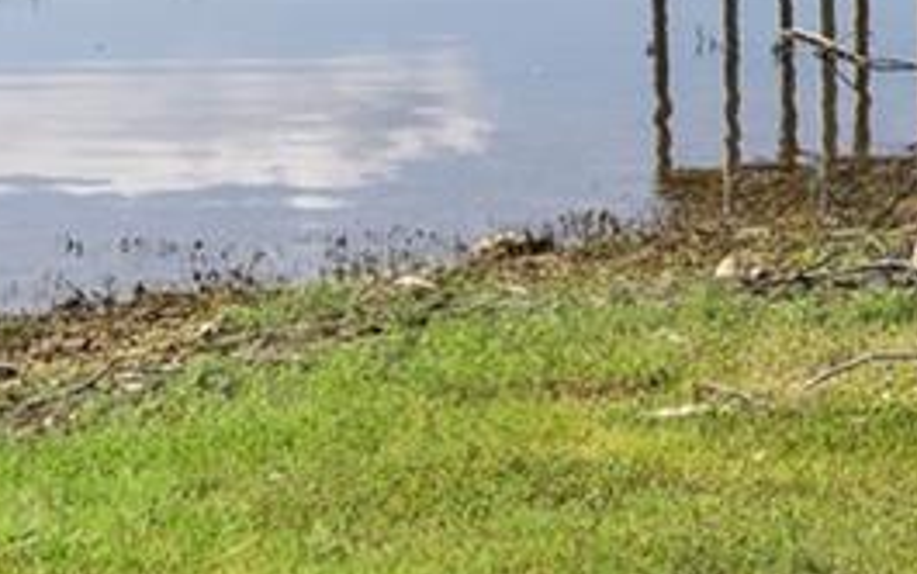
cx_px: 1716
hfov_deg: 10.8
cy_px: -318
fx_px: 4526
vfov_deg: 7.1
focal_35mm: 181
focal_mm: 23
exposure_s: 1/500
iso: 400
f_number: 8
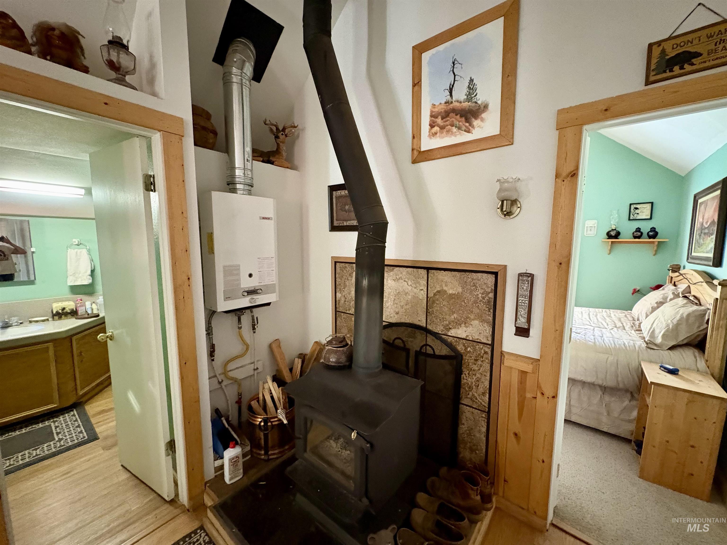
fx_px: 294
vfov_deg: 85.7
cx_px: 364
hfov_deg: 102.1
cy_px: 272
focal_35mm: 14
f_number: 2.2
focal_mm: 2.22
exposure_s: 1/34
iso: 1000
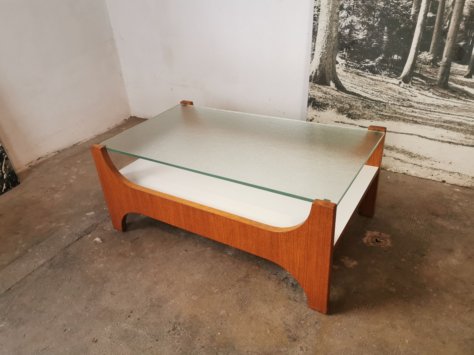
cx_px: 237
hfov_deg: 65.3
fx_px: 370
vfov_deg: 51.4
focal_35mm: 27
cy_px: 178
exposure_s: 1/60
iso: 250
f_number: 1.6
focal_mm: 5.56
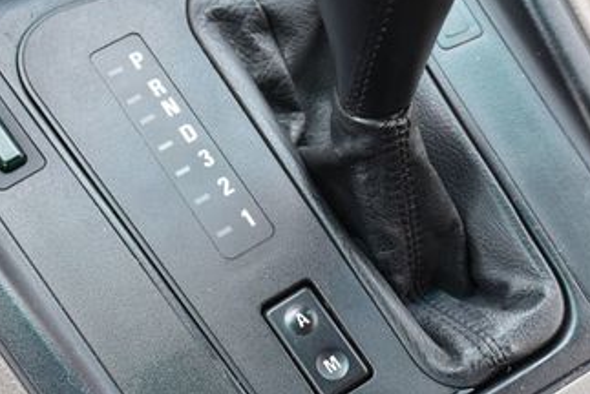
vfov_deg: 14.4
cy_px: 88
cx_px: 321
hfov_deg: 21.4
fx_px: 1558
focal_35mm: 95
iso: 800
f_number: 6.3
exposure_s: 1/160
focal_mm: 32
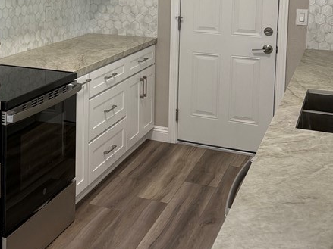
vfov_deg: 25.2
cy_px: 17
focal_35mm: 56
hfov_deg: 33.6
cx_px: 78
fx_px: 539
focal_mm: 6.76
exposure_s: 1/120
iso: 125
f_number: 1.78
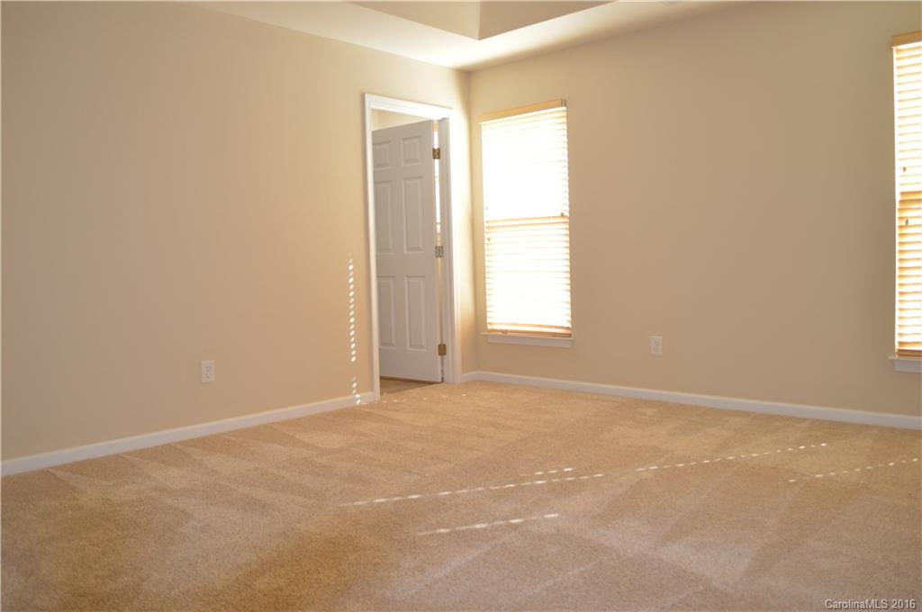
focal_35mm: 27
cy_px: 306
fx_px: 691
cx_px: 461
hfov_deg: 67.4
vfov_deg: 47.8
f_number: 4
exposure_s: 1/80
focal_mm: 18
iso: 400
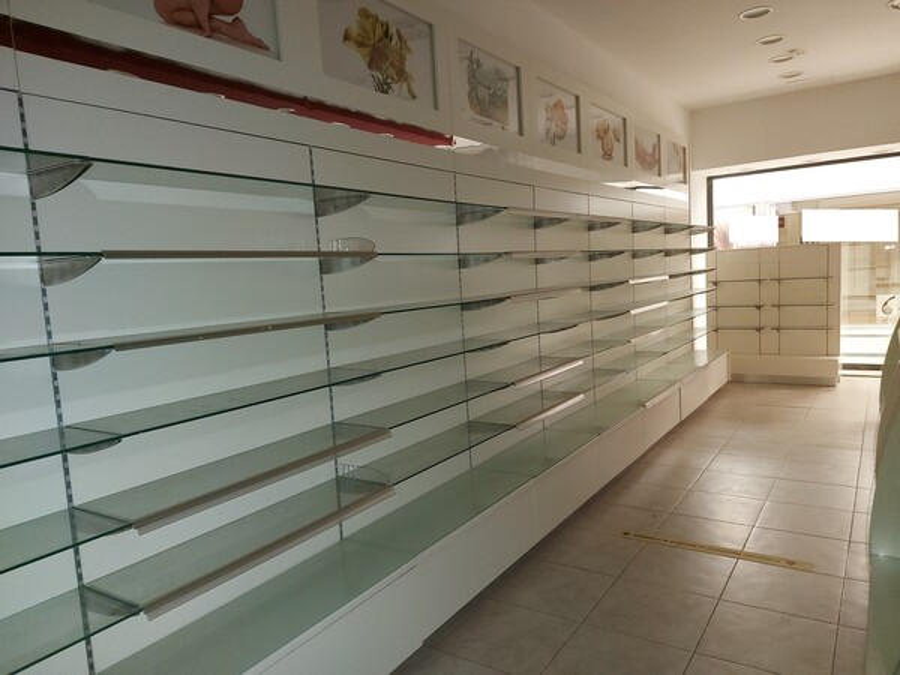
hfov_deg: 71.6
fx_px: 624
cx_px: 450
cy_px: 338
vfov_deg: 56.8
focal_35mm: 24
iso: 320
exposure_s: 1/25
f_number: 1.8
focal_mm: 5.23
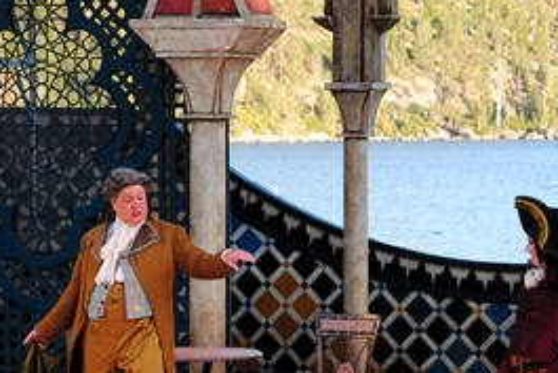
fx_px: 3692
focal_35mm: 238
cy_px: 321
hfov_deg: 8.6
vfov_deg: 5.8
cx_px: 278
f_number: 5.3
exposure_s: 1/160
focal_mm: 75
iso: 400
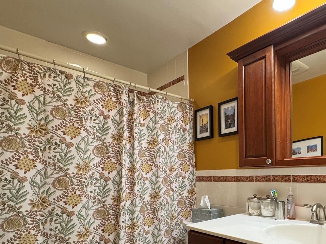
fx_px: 226
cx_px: 246
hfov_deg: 66.9
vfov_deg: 54.6
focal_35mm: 24
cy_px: 178
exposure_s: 1/120
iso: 200
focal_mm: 2.22
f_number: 2.2
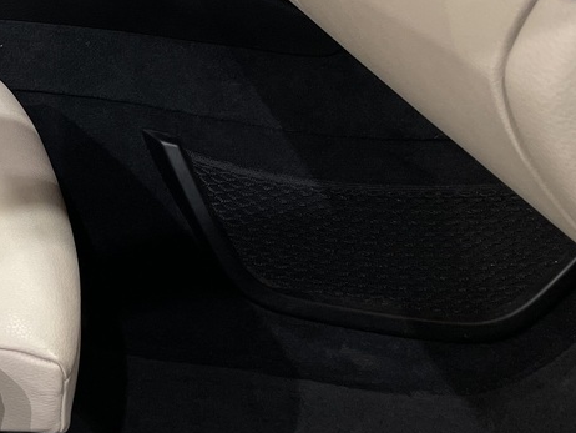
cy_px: 4
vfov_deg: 17.8
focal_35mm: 81
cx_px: -307
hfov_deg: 20.4
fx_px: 1349
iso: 80
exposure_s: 1/100
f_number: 1.6
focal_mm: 4.2
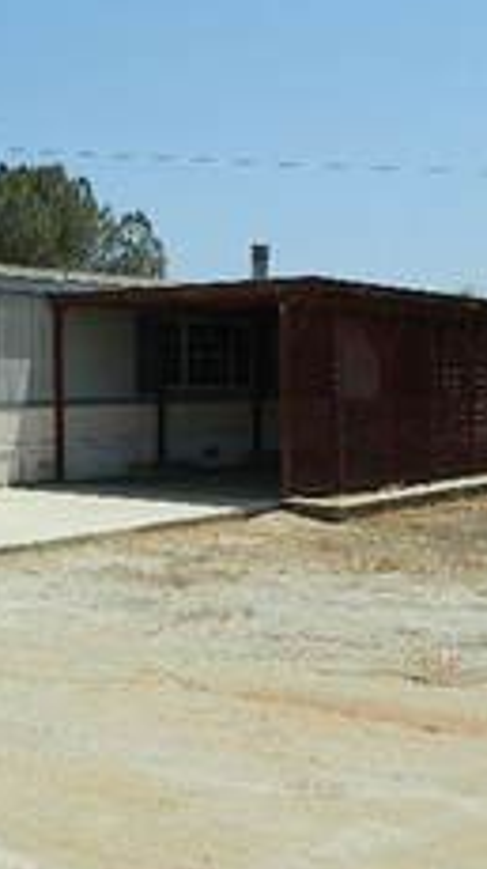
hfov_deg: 28.7
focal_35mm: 41
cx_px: 147
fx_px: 943
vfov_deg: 49.4
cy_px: 397
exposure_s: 1/200
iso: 80
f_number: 8.7
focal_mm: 4.5
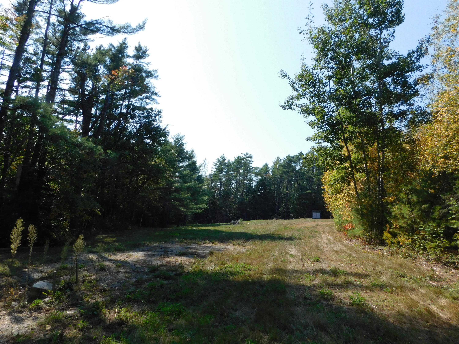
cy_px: 172
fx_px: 305
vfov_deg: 58.9
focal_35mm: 23
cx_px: 230
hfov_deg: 73.9
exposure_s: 1/1250
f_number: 3
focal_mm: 4
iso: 125
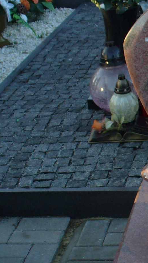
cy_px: 200
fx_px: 781
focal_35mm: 112
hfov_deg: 10.1
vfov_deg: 19.0
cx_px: 277
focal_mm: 6.1
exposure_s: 1/125
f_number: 2.8
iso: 80
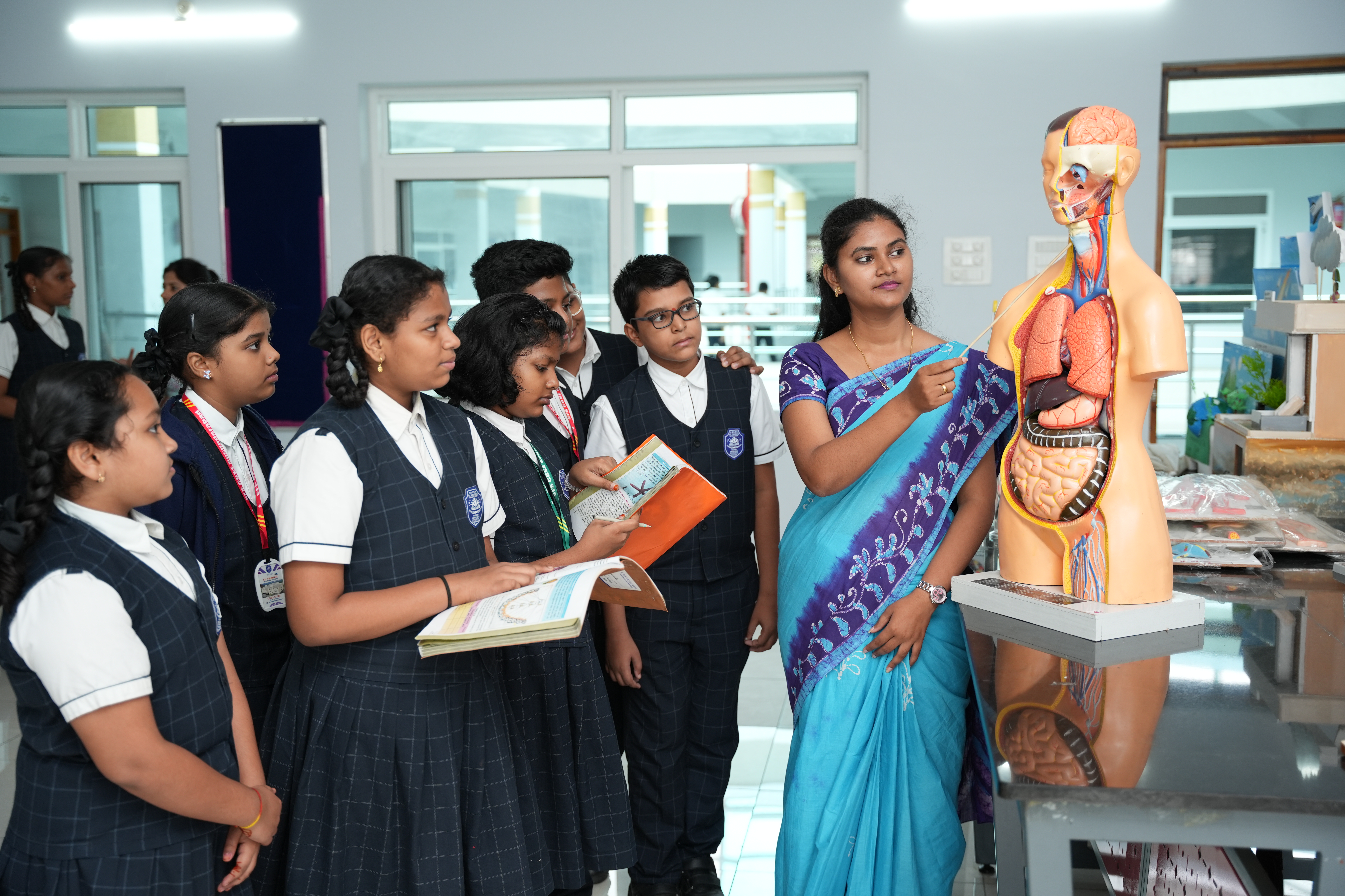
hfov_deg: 47.0
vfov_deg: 32.3
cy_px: 448
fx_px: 1547
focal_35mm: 41
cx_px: 672
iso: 500
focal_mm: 41.4
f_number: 3.2
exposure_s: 1/100
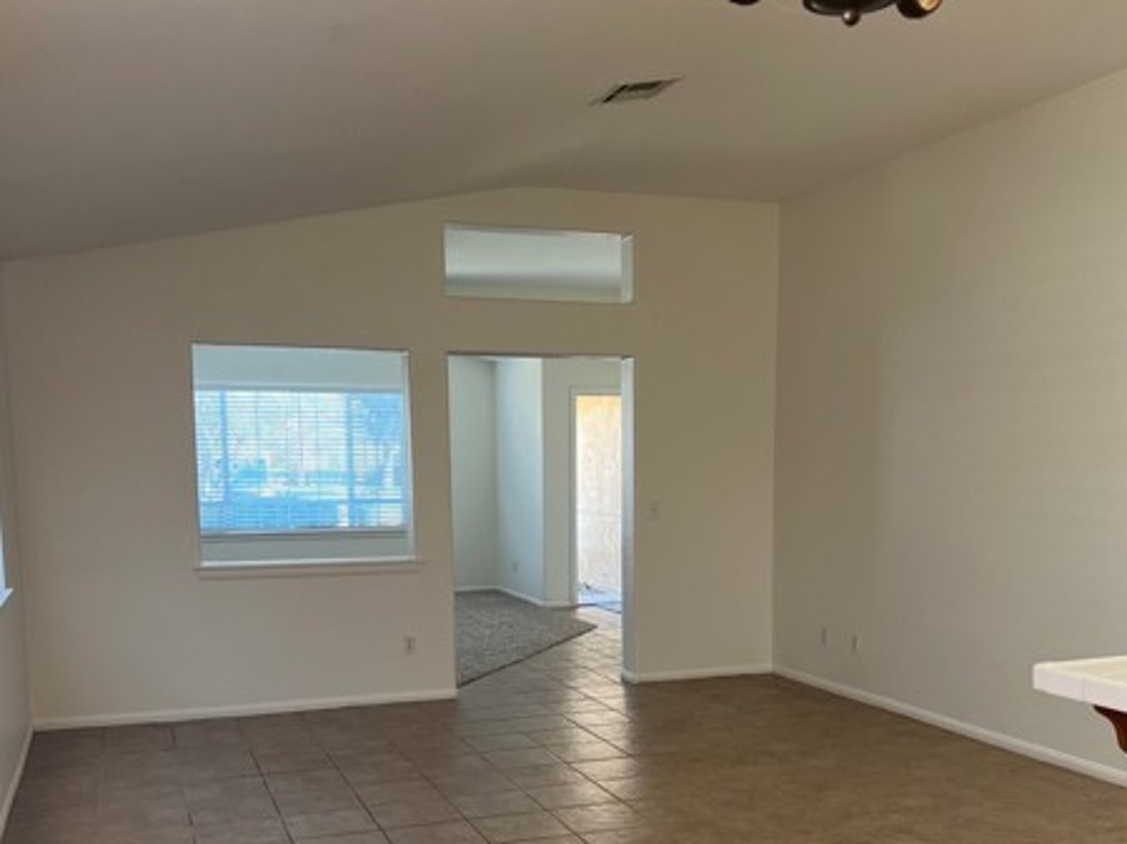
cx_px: 561
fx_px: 1204
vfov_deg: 38.0
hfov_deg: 50.2
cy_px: 589
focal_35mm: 37
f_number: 1.5
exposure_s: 1/60
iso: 64
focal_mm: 5.7
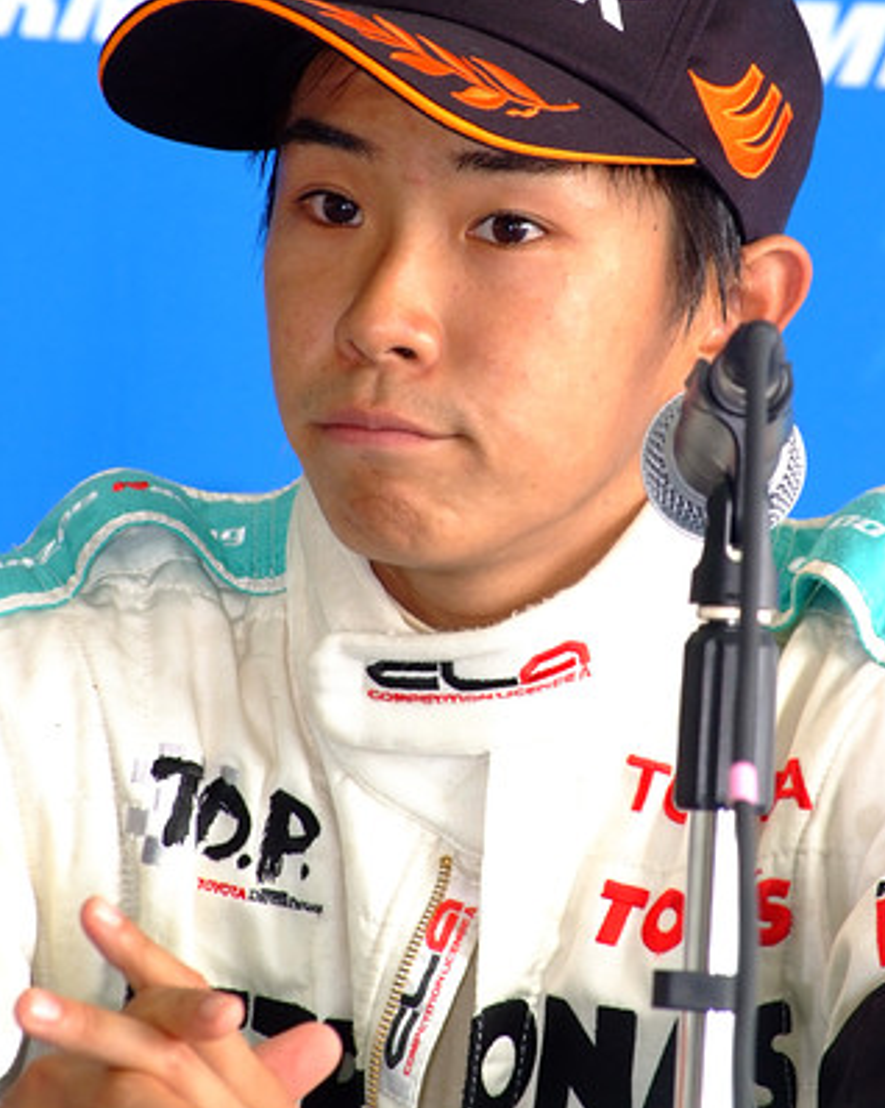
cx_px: 444
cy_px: 454
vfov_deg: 6.0
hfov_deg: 4.8
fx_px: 10583
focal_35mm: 323
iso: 800
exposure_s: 1/60
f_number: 11
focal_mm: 190
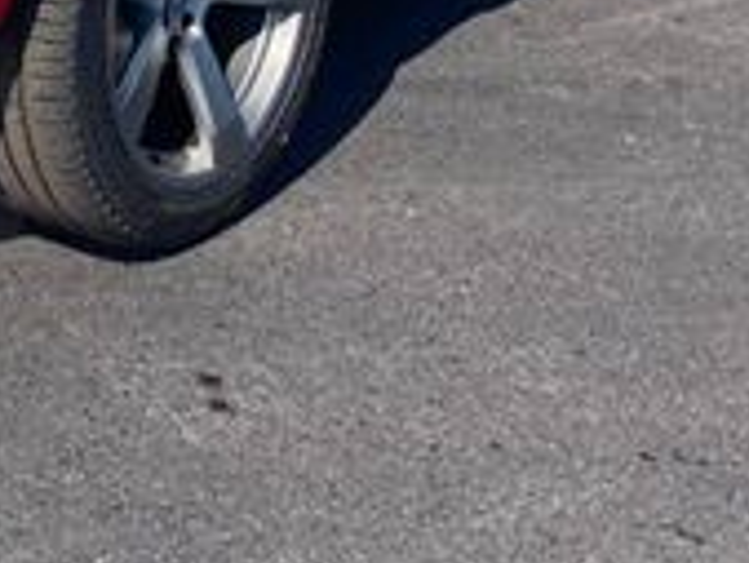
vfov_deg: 13.1
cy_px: -337
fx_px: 2295
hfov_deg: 17.7
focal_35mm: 106
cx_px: -124
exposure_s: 1/1297
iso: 20
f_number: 1.8
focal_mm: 3.99
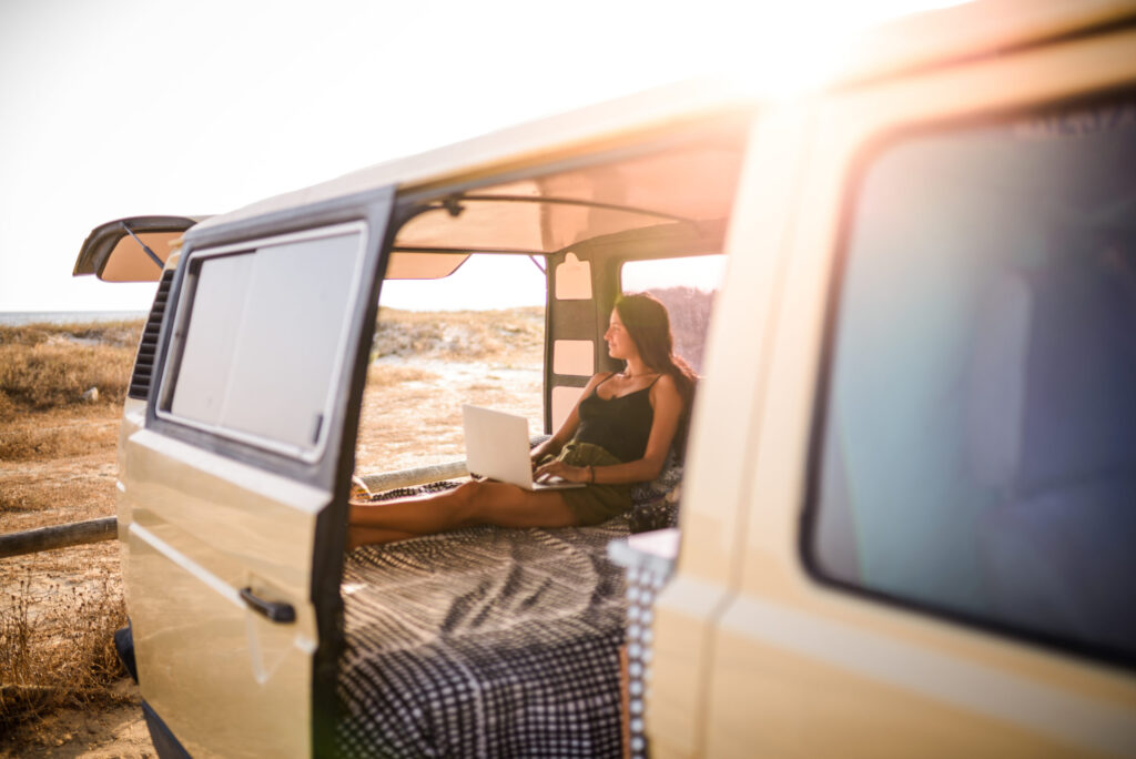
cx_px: 568
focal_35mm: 35
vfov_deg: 37.9
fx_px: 1105
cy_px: 380
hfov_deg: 54.4
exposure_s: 1/800
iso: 50
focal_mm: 35
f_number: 1.4
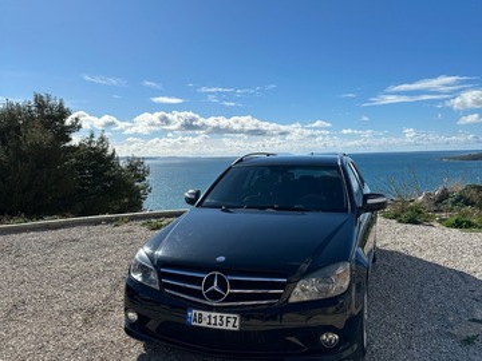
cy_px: 180
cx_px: 241
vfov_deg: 56.8
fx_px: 334
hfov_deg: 71.6
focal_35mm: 24
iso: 80
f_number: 1.78
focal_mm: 6.86
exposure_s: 1/8197
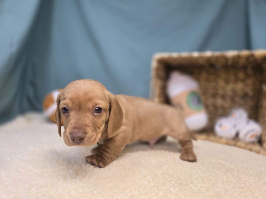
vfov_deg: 58.9
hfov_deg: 73.9
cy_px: 100
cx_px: 133
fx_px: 177
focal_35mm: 23
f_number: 1.7
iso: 40
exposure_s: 1/120
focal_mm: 6.3
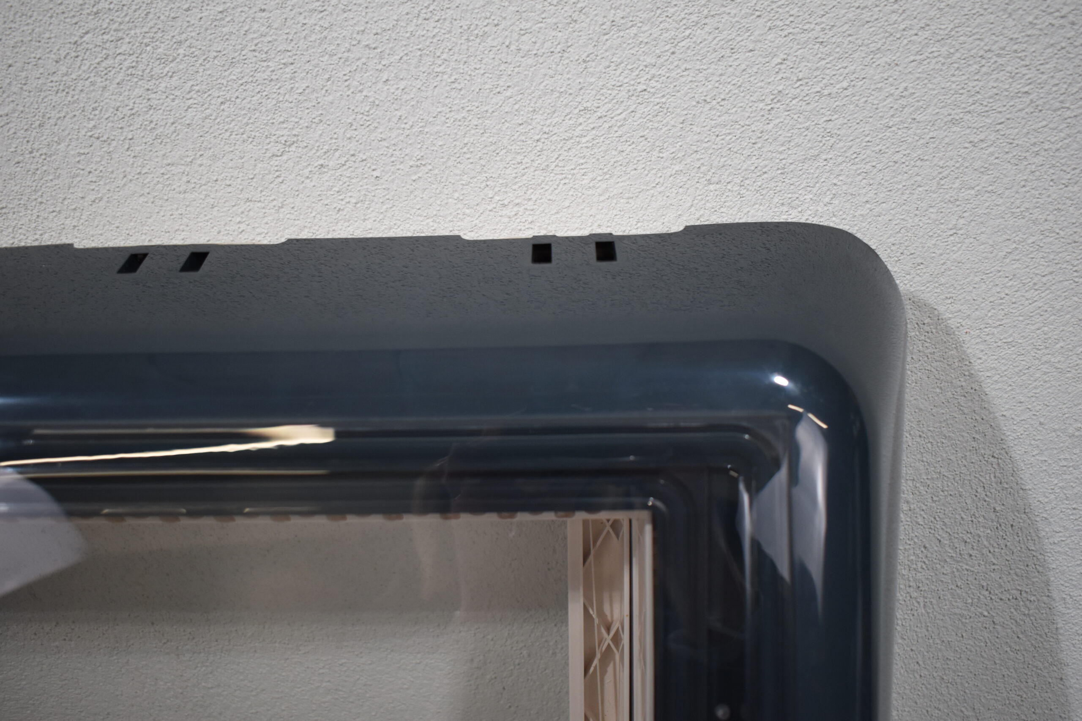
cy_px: 360
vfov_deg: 36.9
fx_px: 1082
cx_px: 541
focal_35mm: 36
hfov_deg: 53.1
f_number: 4
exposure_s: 1/250
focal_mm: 24
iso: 640
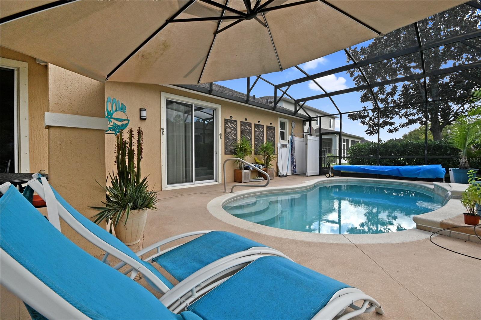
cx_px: 240
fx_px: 200
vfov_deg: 77.3
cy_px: 160
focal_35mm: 15
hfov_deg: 100.4
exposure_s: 1/500
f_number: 11
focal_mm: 10
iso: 1000
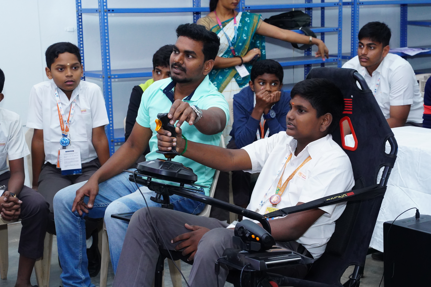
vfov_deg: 19.5
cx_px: 216
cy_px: 144
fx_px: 838
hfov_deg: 28.8
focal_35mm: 70
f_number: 8
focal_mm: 70
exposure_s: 1/160
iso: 6400
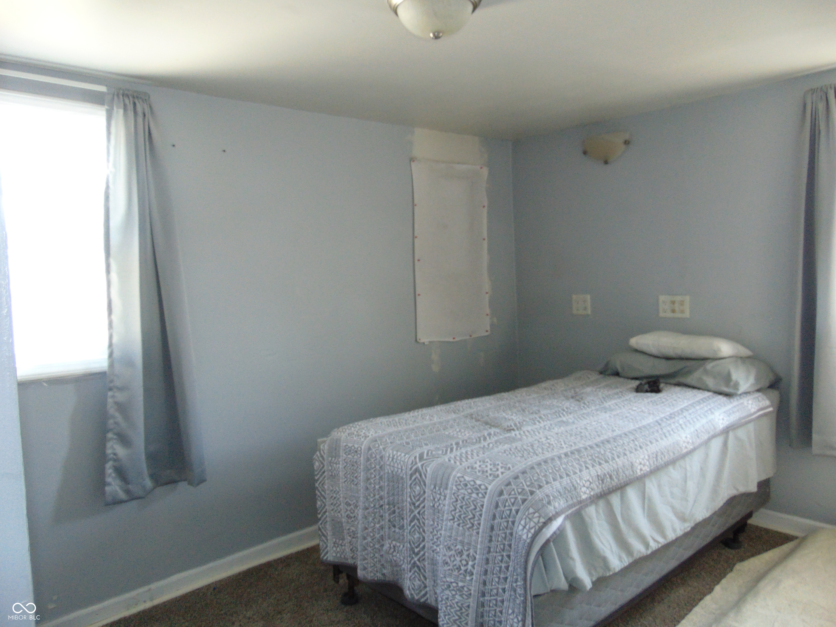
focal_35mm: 25
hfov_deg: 69.4
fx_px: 604
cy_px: 314
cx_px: 418
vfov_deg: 54.9
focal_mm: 4.5
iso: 400
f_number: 3
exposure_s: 1/30
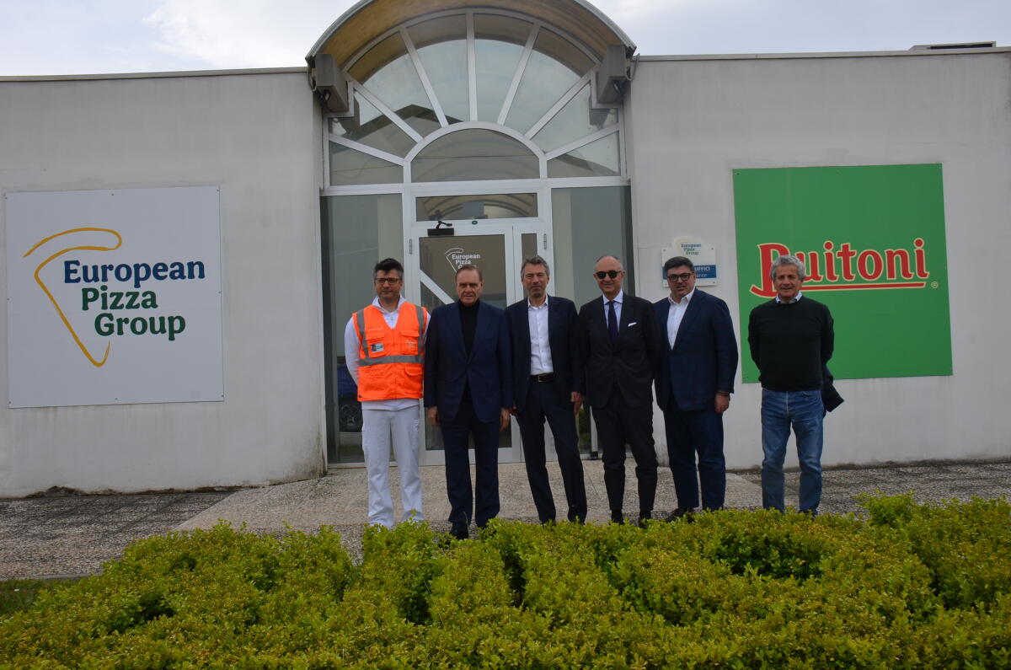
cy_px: 335
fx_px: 883
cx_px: 506
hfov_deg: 59.6
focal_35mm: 32
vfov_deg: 41.5
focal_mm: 21
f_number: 11
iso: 180
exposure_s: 1/250
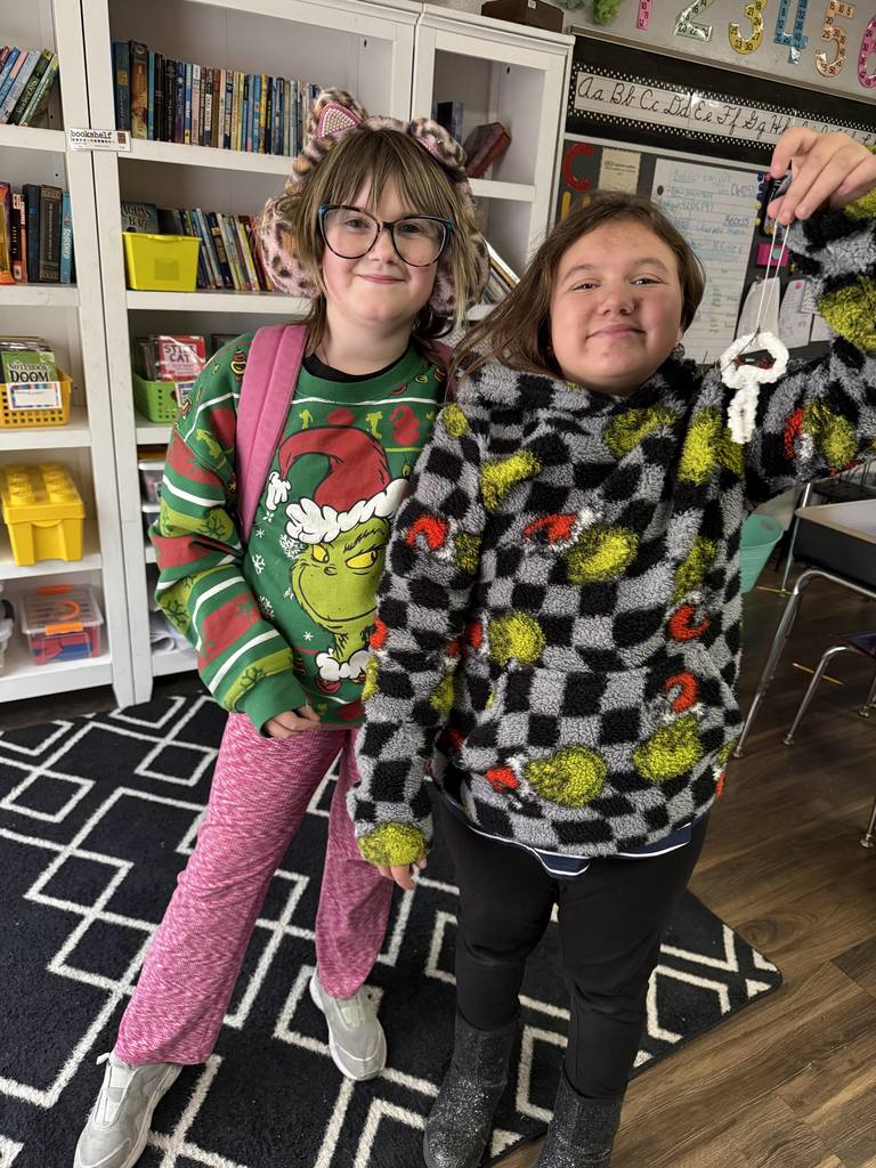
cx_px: 438
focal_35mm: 24
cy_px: 584
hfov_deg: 56.8
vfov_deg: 71.6
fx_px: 810
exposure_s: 1/60
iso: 320
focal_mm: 6.76
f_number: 1.78
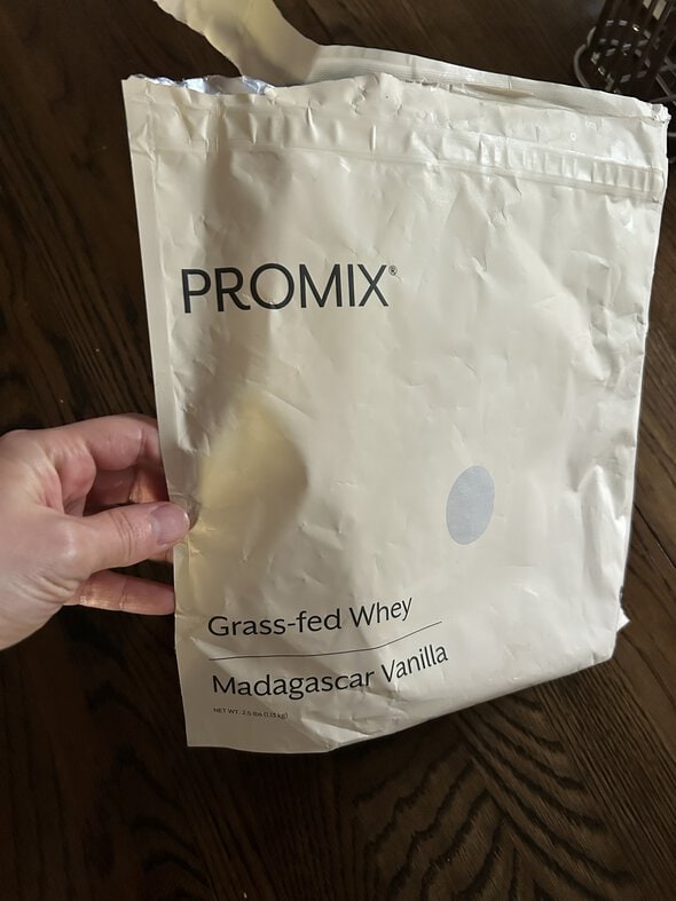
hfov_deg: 53.1
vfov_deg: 67.3
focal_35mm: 26
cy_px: 450
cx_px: 338
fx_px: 677
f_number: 1.5
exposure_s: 1/47
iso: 500
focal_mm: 5.7
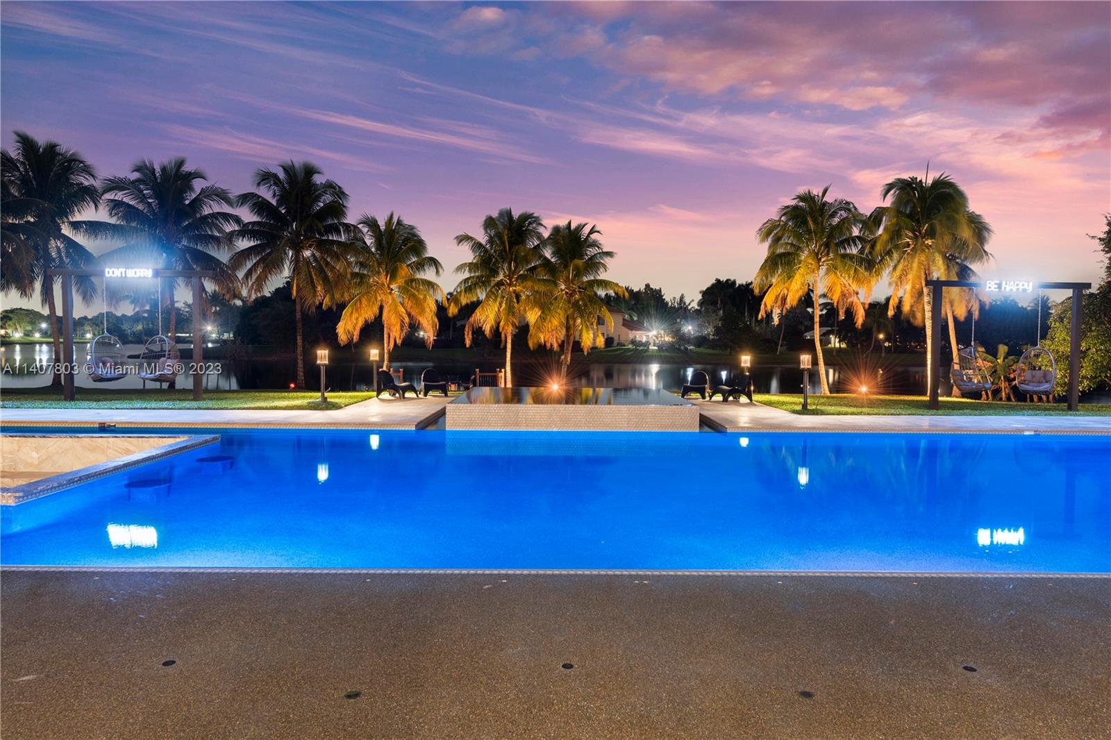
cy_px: 370
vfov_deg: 55.1
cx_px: 556
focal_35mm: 23
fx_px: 710
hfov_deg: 76.1
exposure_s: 5
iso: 200
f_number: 8
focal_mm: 23
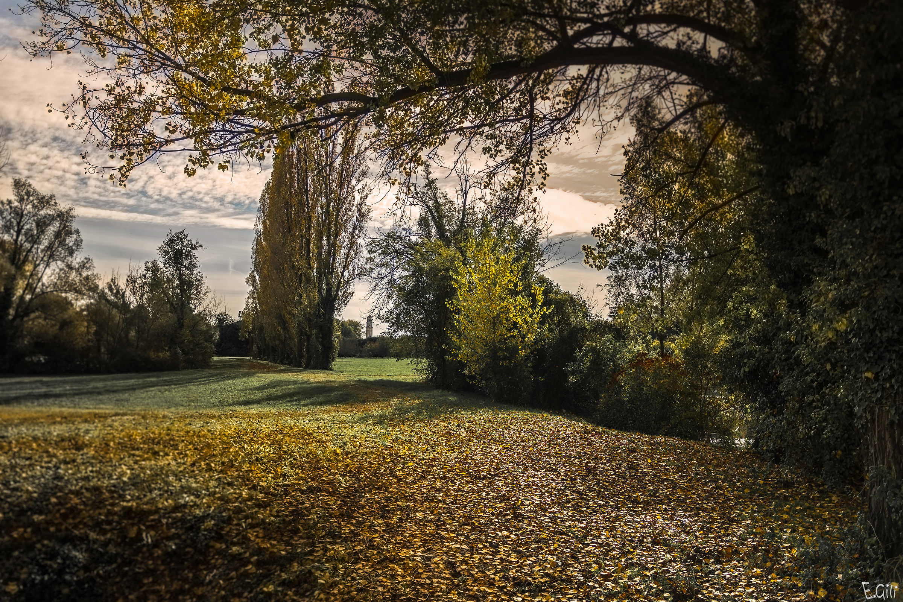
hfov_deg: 57.2
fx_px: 828
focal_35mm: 33
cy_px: 301
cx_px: 452
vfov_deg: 40.0
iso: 100
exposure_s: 1/500
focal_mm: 22
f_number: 3
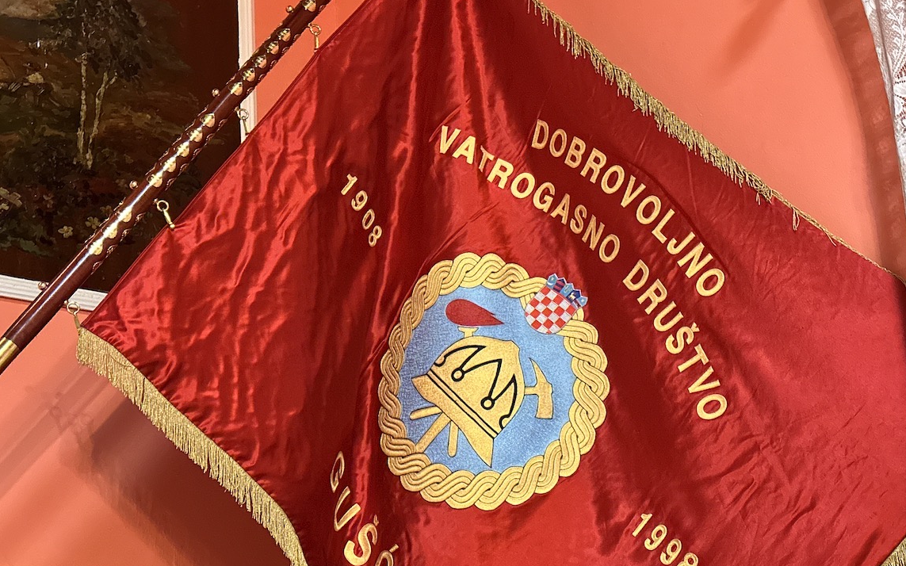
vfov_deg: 22.7
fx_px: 1407
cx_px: 455
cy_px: 323
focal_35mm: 57
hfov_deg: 35.7
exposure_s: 1/100
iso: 2000
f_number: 1.78
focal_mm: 6.86
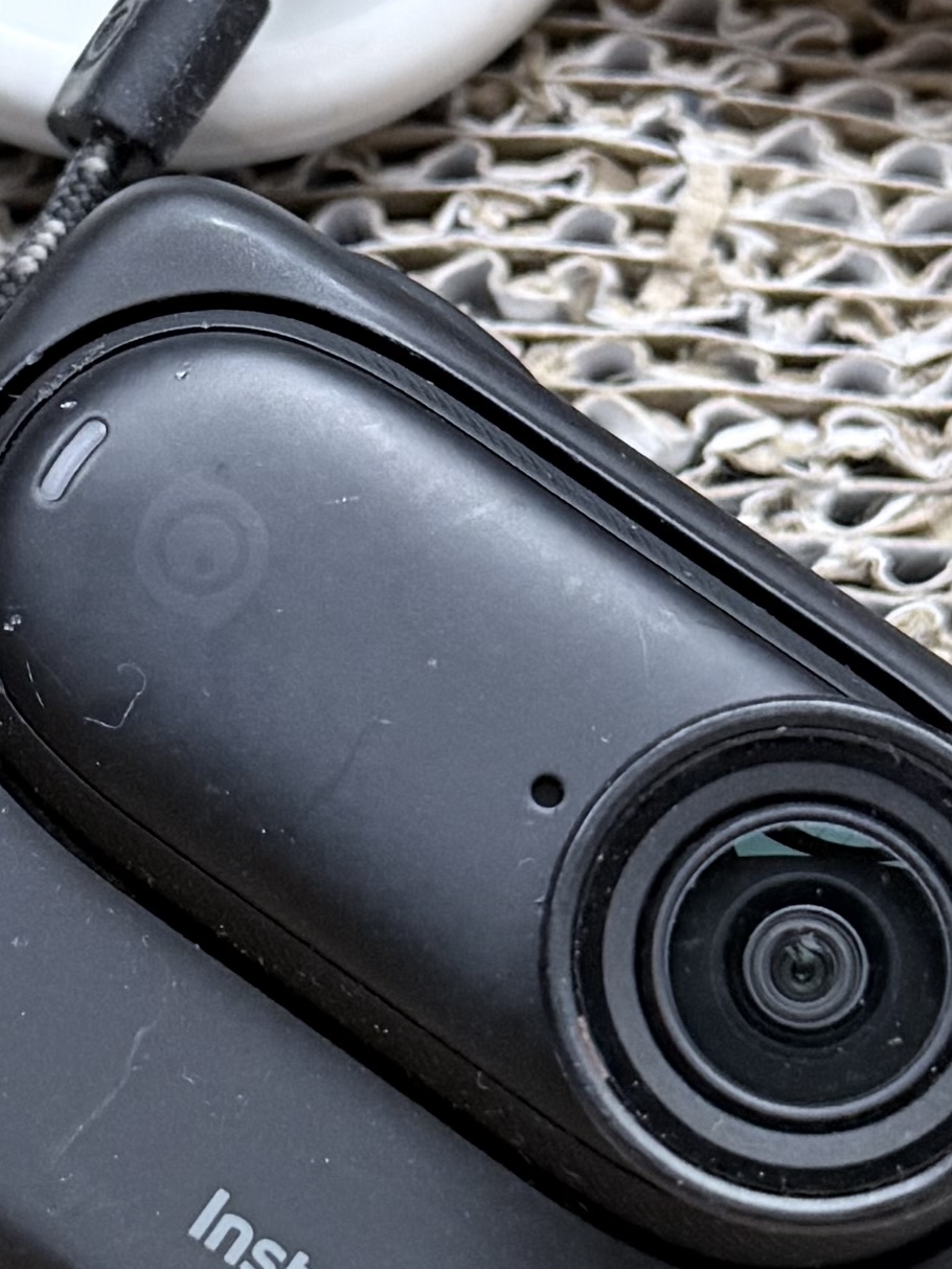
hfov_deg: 13.1
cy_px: 514
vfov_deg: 17.4
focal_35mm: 113
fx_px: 4143
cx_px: 364
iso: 400
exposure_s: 1/60
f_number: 1.78
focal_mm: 6.76
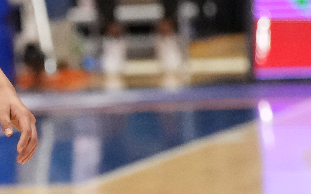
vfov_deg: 1.7
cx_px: -322
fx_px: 6568
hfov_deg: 2.7
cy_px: 7
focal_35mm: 775
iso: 5000
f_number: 2.8
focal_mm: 118
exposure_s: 1/1000
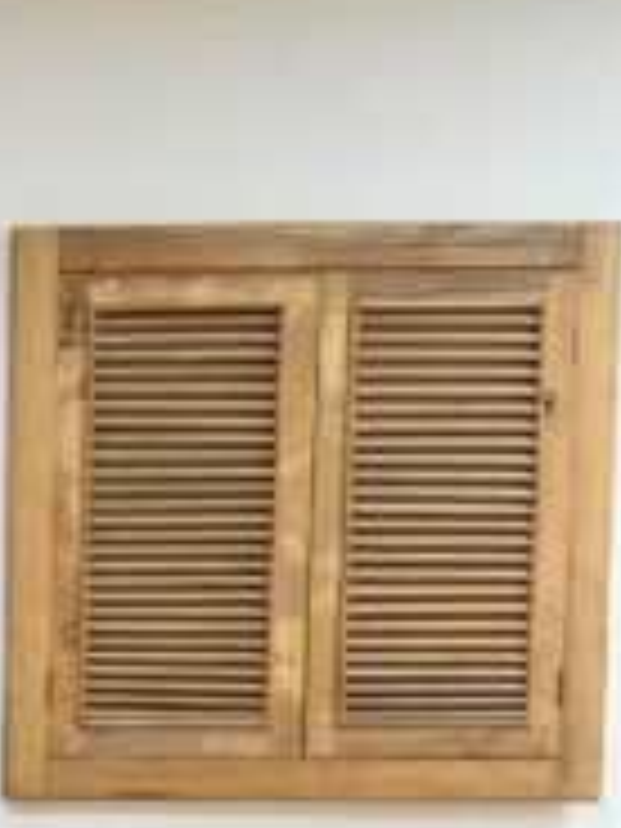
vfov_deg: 28.5
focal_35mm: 66
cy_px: 713
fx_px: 1579
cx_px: -202
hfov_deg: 20.2
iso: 80
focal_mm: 6.76
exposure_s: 1/100
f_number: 1.78
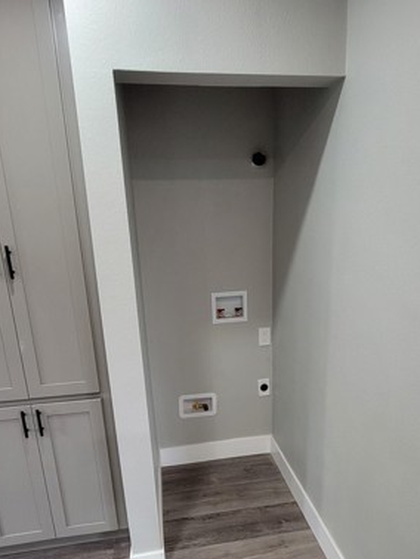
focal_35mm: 22
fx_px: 356
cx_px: 222
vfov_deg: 75.3
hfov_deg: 61.1
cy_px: 343
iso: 320
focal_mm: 2.2
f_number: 2.2
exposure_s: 1/60
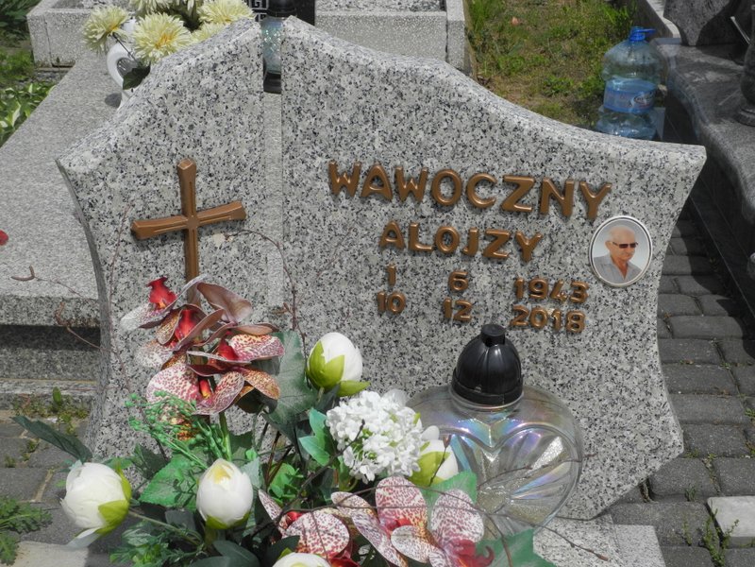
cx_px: 378
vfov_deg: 24.0
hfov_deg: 31.7
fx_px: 1330
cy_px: 284
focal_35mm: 61
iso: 100
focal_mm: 13
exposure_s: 1/1000
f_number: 5
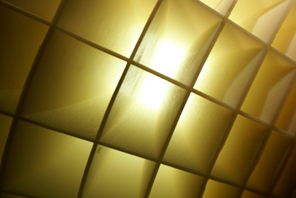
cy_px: 24
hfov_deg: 16.3
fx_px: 1028
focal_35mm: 125
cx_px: 67
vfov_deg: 10.9
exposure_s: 1/50
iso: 100
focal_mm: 30
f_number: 5.6
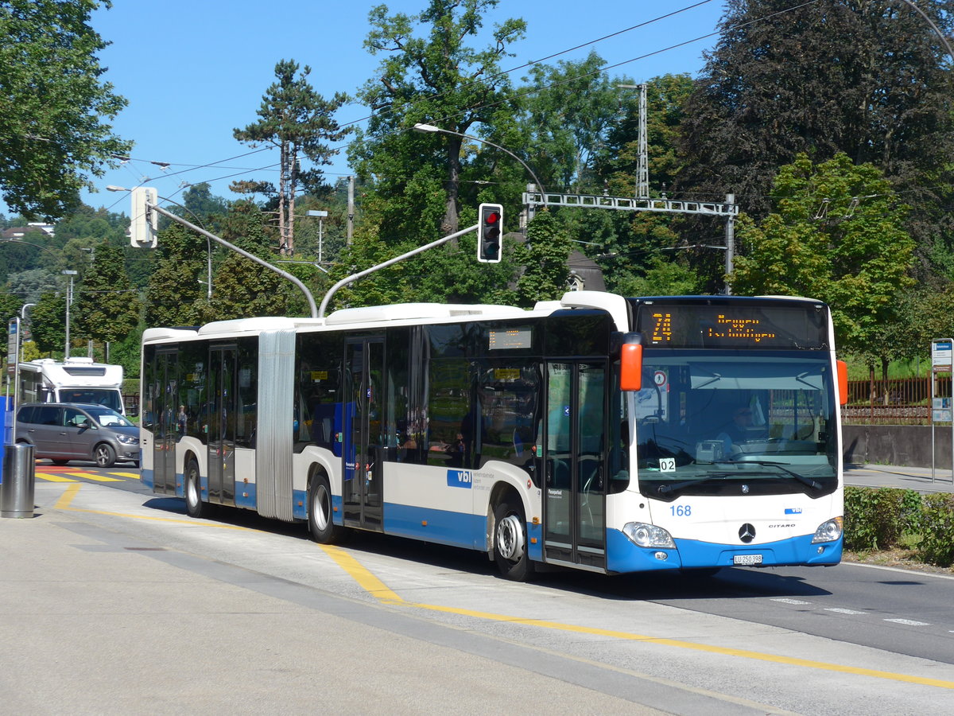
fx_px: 2205
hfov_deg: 24.4
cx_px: 477
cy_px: 358
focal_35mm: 80
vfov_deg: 18.4
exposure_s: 1/500
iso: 80
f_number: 4.4
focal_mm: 16
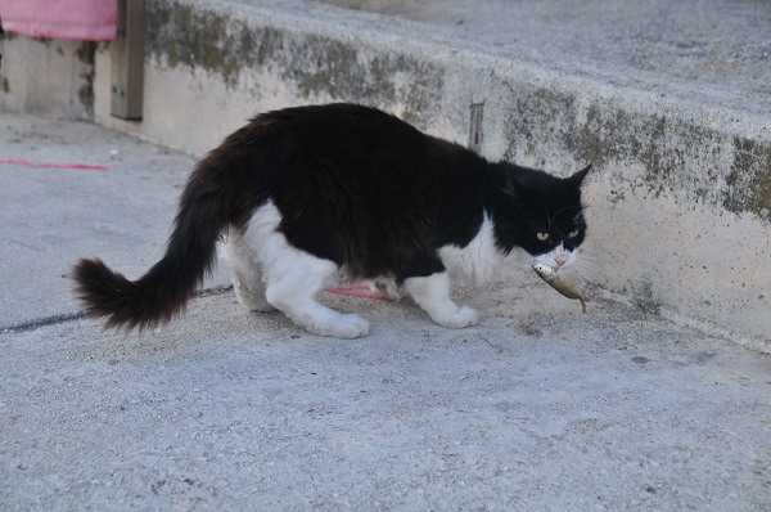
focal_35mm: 75
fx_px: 1604
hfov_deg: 27.0
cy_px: 256
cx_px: 386
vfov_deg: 18.1
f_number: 4.5
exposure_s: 1/125
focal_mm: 50
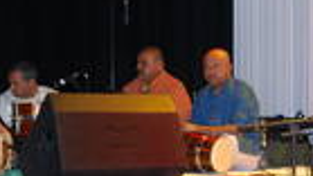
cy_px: 143
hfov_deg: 17.3
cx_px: 106
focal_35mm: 124
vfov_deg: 9.7
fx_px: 1029
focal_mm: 26
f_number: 4.2
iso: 450
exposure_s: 1/60
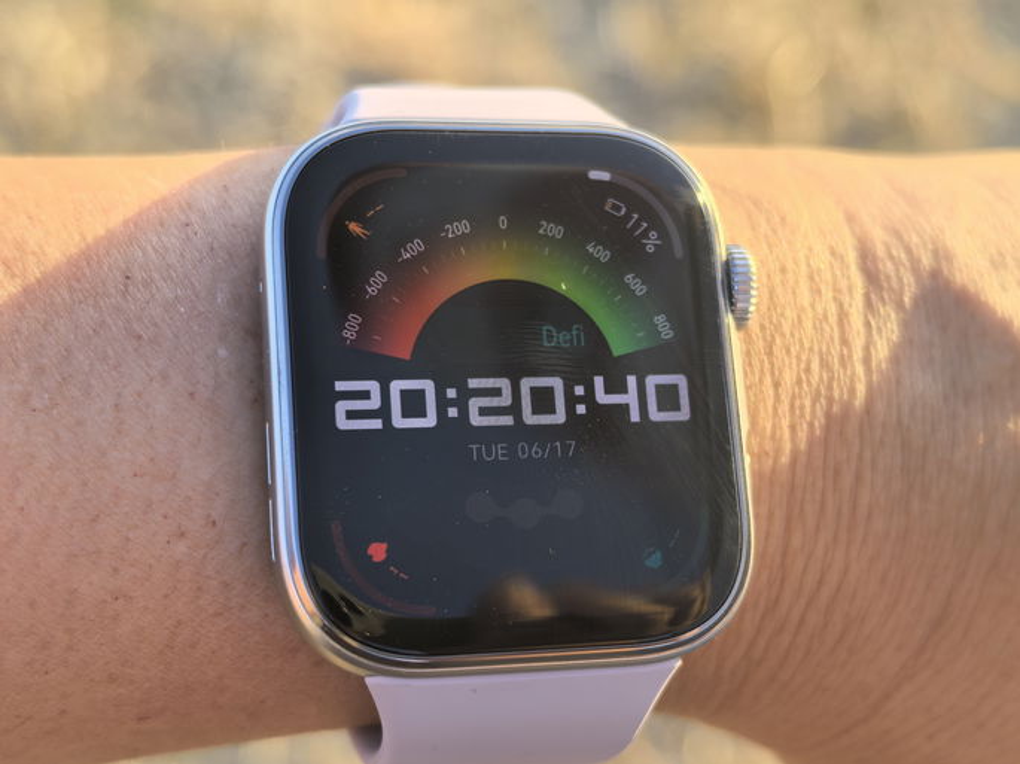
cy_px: 382
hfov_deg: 35.6
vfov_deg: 27.0
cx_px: 510
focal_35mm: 54
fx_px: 1590
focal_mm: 8.5
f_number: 2
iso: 50
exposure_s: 1/378
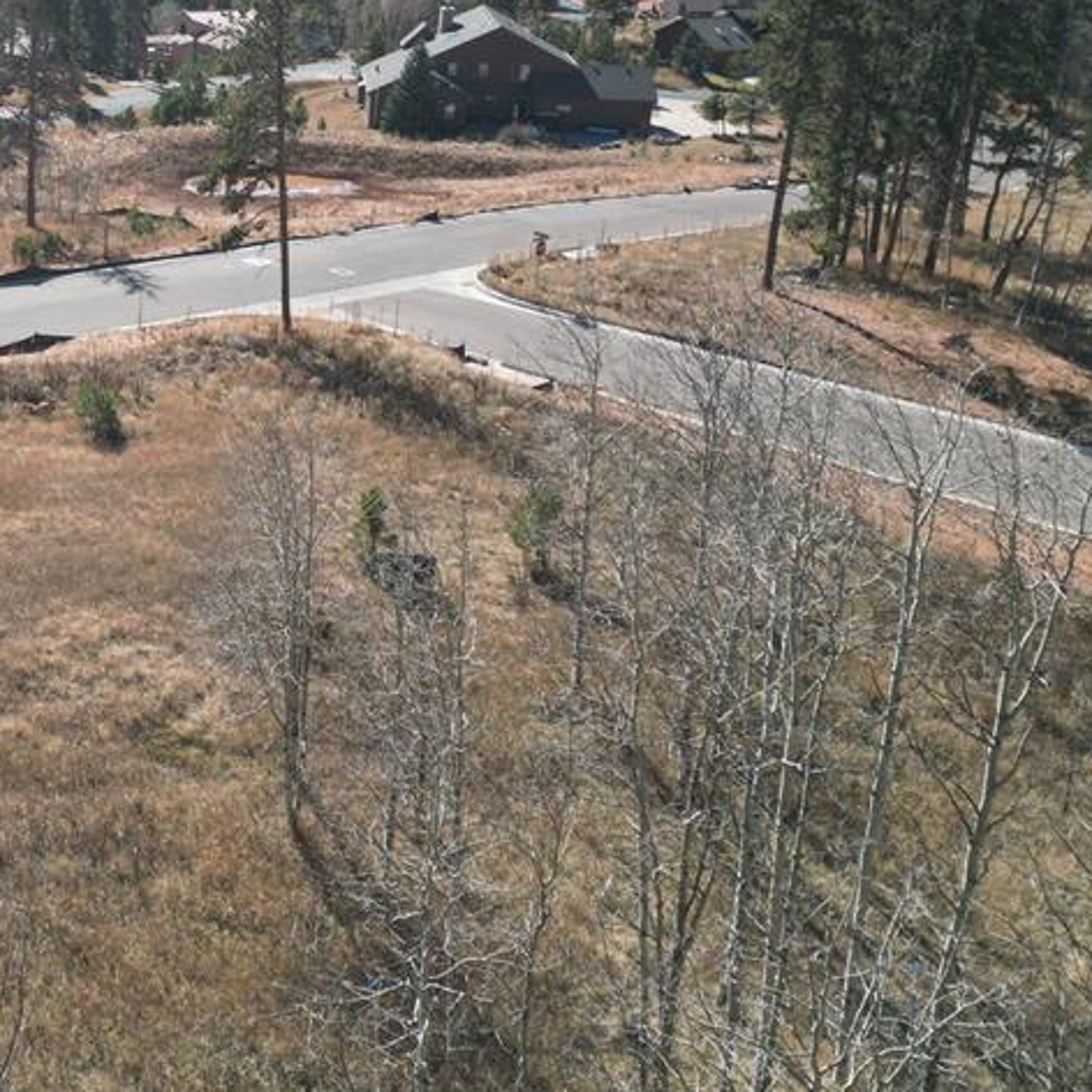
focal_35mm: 46
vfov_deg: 36.1
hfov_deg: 34.3
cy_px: 304
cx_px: 67
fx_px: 1642
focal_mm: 6.72
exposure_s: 1/2500
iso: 200
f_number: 1.7
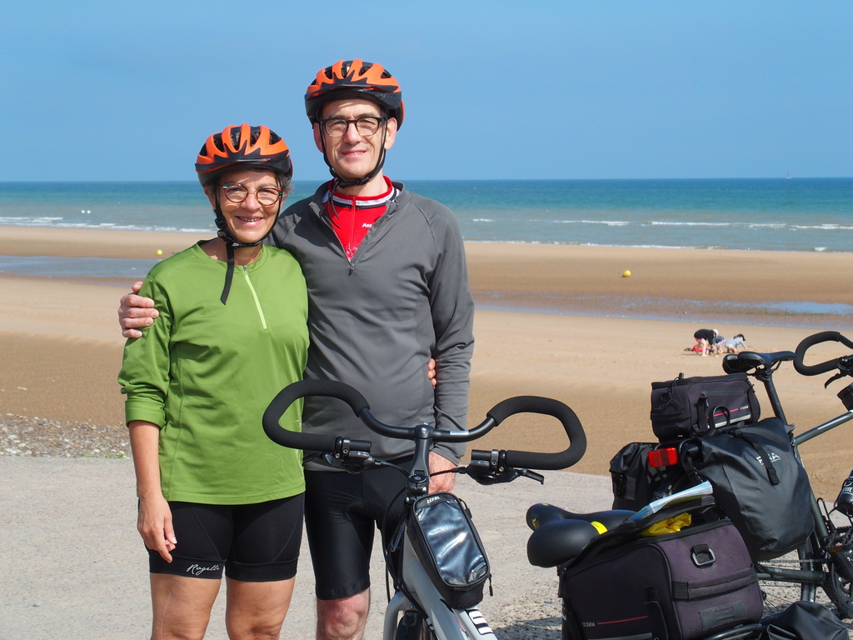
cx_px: 426
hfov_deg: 19.6
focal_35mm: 100
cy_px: 320
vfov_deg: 14.8
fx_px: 2464
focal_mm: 21.2
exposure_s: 1/500
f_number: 5.6
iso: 100
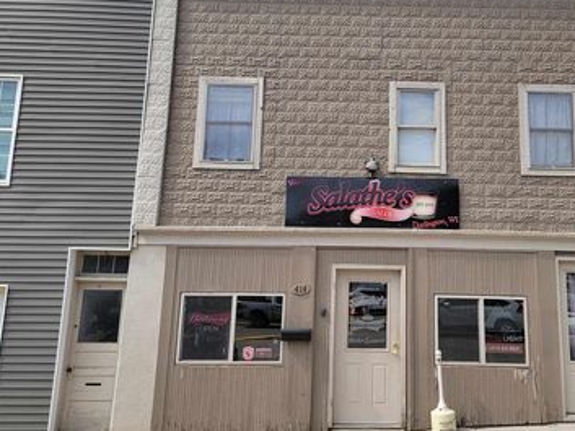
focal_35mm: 34
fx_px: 565
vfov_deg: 41.8
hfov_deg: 53.0
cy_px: 191
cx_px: 378
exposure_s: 1/786
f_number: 1.8
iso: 16
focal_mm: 6.7
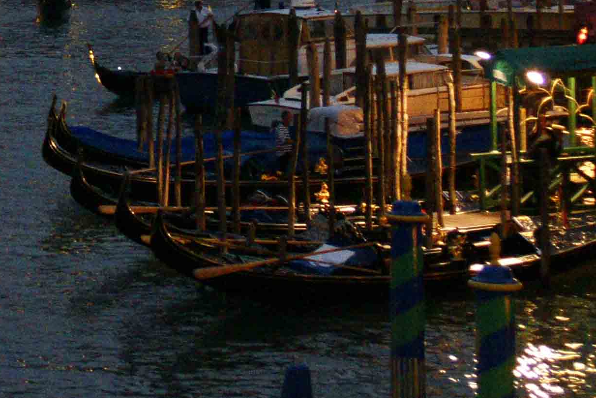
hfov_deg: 12.6
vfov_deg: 8.6
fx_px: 2583
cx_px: -250
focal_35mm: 156
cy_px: -196
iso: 2500
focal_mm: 30
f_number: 4.5
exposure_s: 1/40
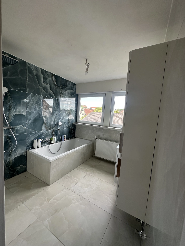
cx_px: 92
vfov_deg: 102.1
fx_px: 100
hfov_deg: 85.7
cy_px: 123
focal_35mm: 14
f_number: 2.2
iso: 80
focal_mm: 2.22
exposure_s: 1/99
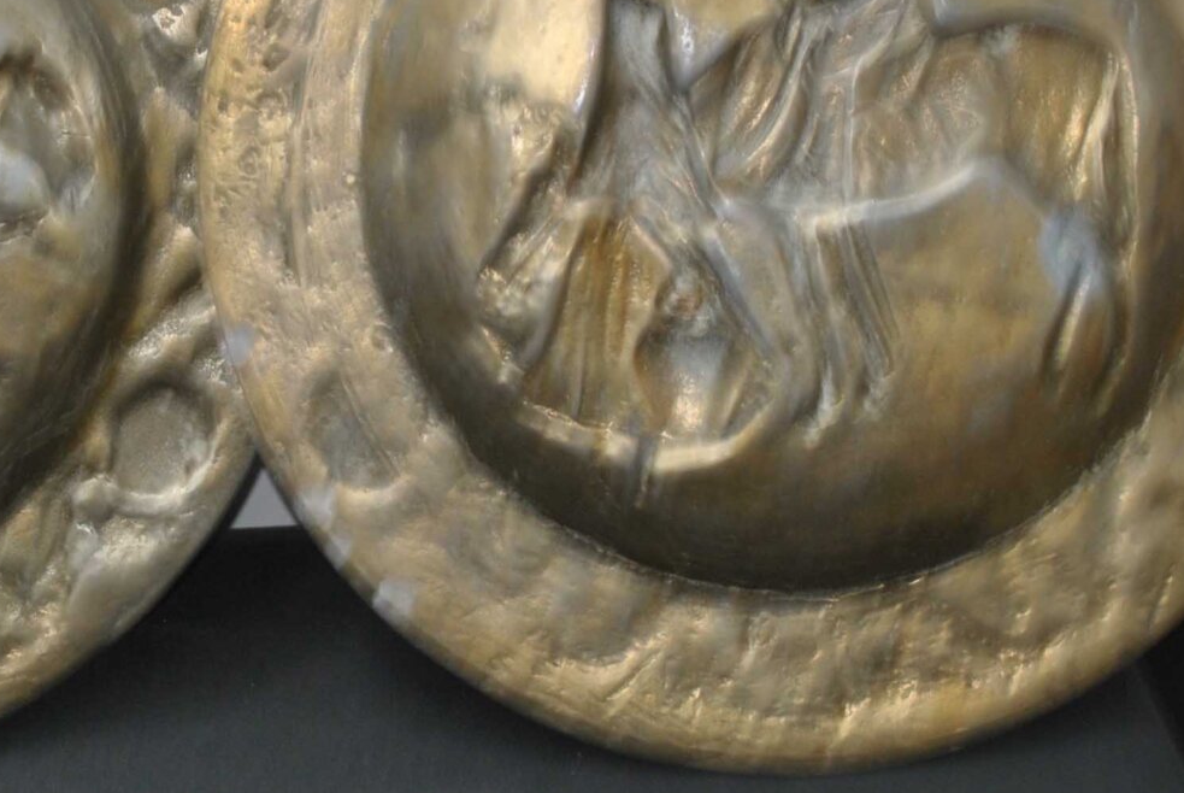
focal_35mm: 113
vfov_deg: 12.0
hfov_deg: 17.9
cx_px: 293
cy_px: 5
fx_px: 3731
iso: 200
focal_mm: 29
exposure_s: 1/6
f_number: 4.5
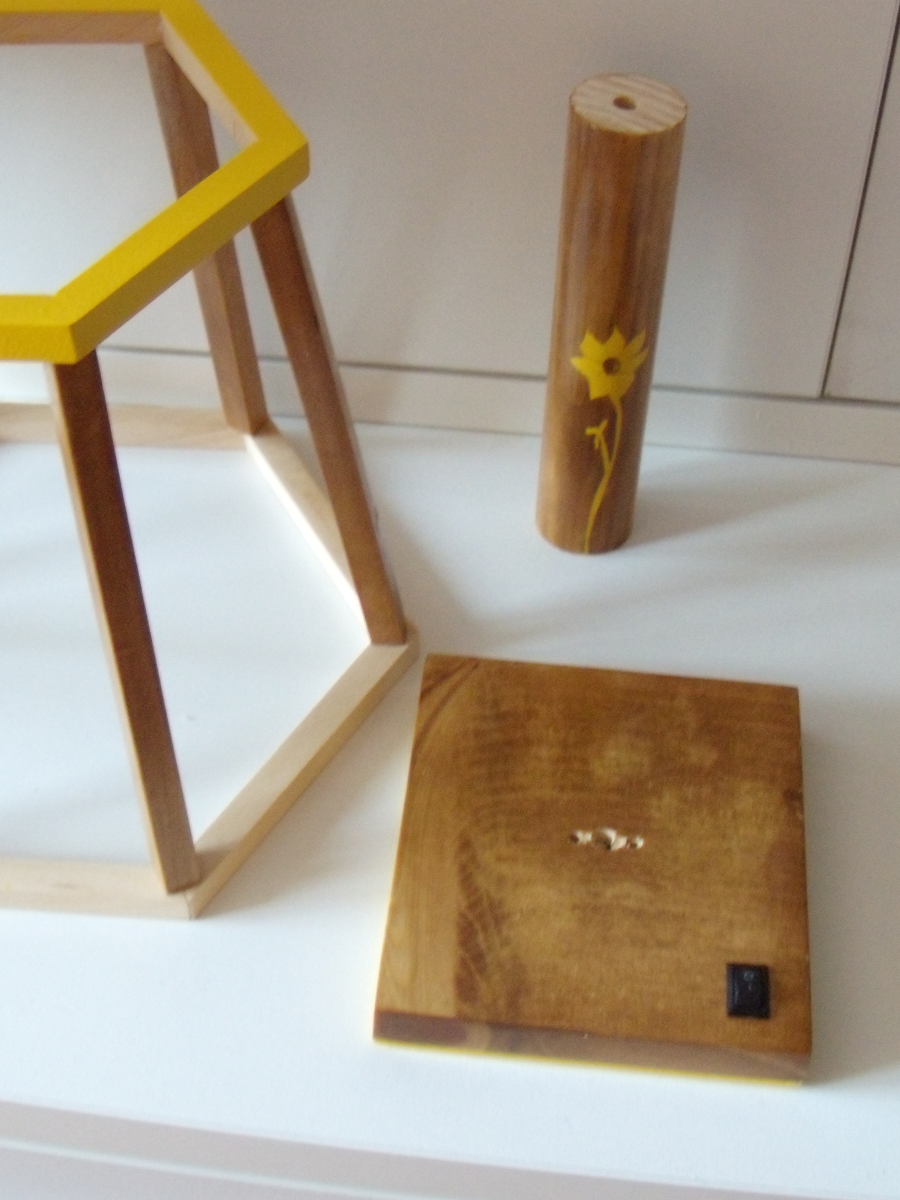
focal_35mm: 49
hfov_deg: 29.6
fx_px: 1698
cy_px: 592
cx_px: 353
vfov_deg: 38.9
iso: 400
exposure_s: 1/20
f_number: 3.6
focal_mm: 6.4
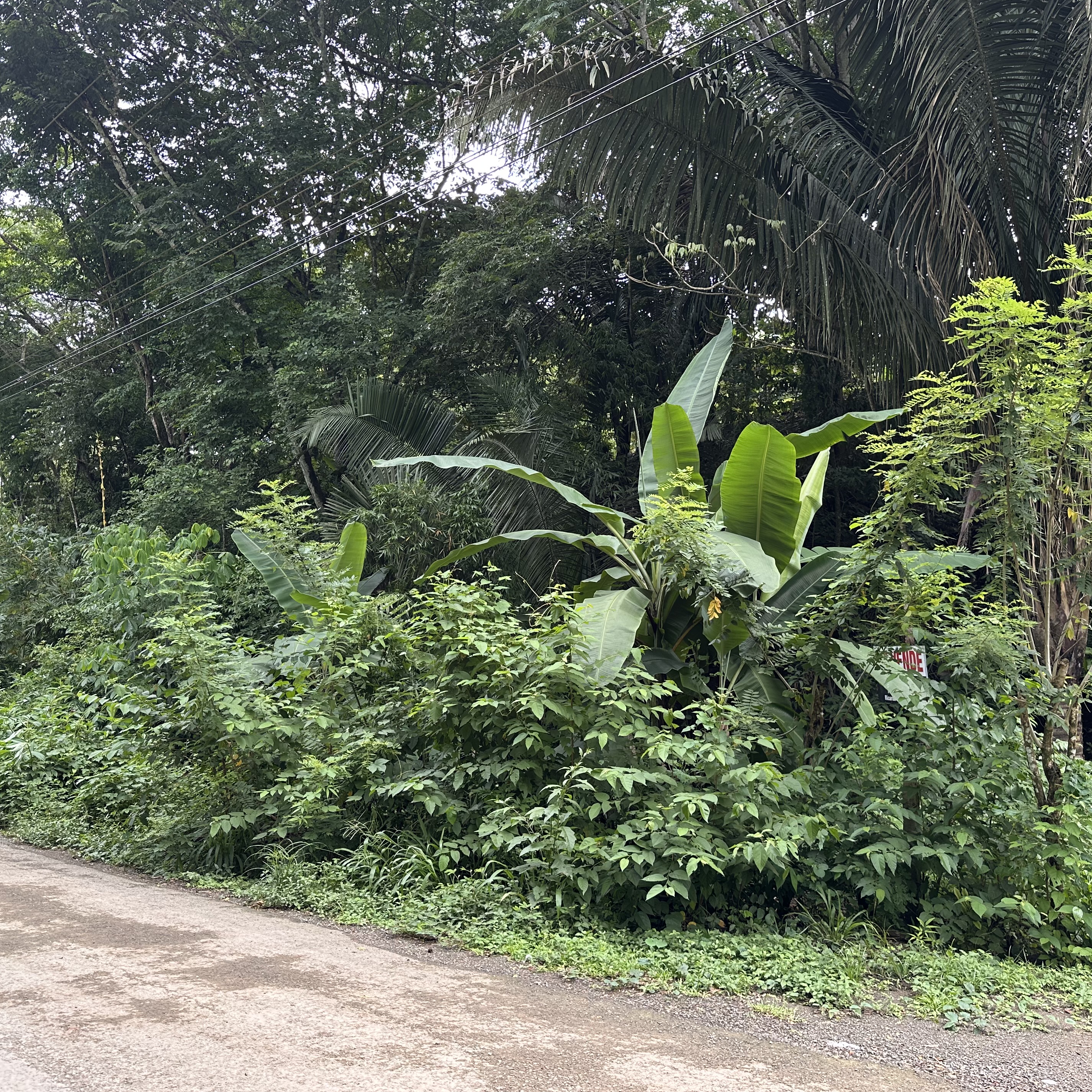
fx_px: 1071
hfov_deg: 54.0
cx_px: 576
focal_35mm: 30
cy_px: 533
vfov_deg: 54.0
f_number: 1.78
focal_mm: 6.86
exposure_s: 1/160
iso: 80
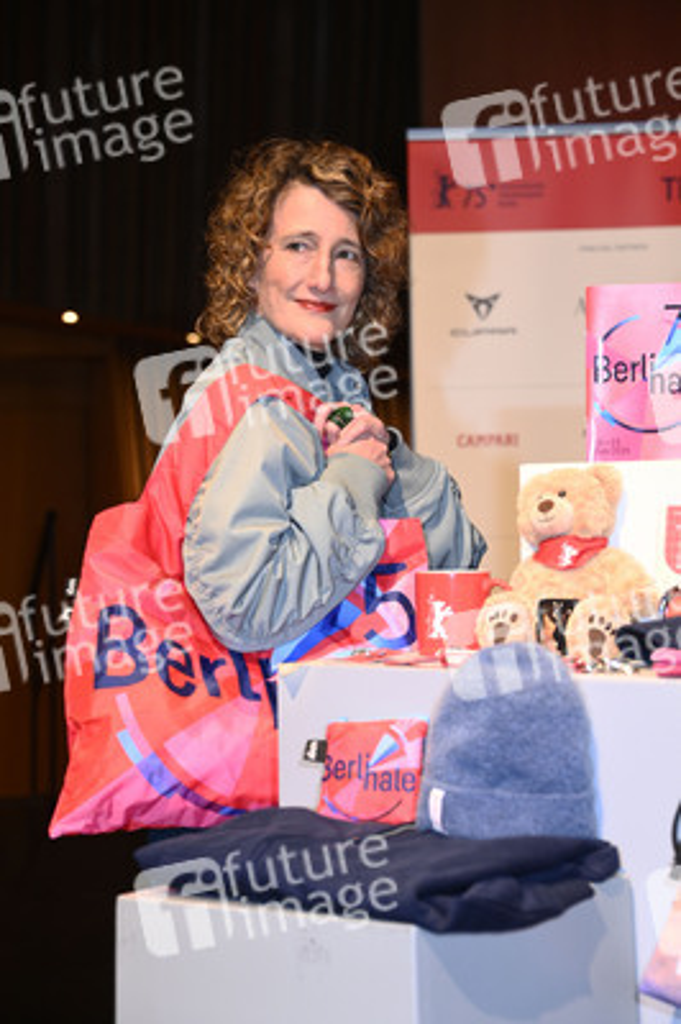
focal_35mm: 92
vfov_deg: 22.2
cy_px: 512
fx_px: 2615
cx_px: 340
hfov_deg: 14.8
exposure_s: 1/100
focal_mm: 92
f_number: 5.3
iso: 1600
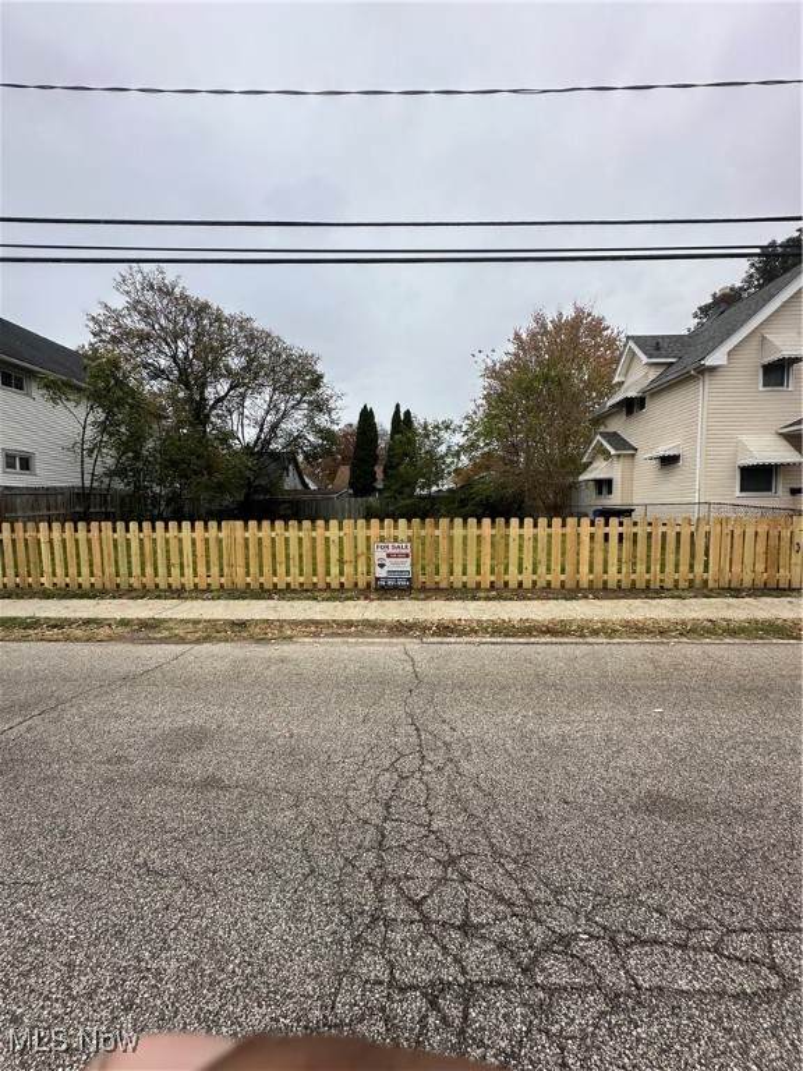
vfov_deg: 102.1
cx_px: 402
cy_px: 536
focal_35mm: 14
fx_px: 433
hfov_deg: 85.7
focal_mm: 2.22
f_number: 2.2
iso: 40
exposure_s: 1/437
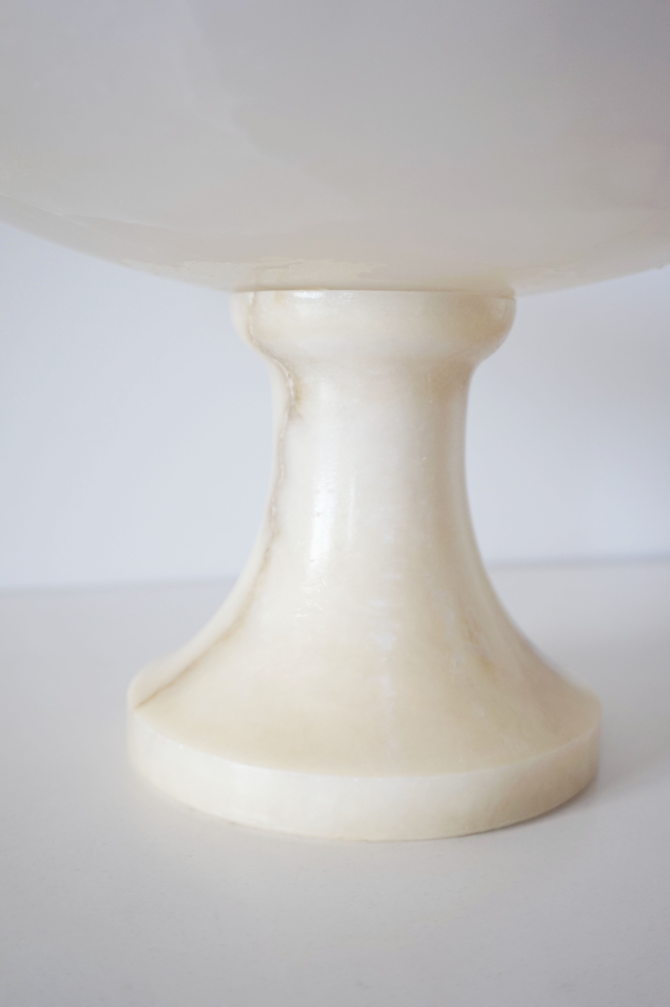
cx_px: 335
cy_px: 504
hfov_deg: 38.3
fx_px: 964
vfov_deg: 55.1
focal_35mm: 34
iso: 160
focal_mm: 23
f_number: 4.5
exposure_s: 1/60
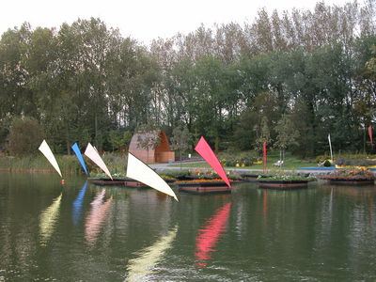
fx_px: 576
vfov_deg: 27.5
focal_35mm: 53
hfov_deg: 36.2
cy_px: 141
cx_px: 188
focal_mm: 13.7
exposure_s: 1/88.9
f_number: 3.5
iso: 100
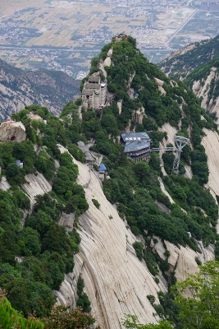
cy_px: 164
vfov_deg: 24.6
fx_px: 752
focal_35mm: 82
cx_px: 110
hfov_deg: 16.6
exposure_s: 1/125
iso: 100
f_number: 6.3
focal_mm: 55
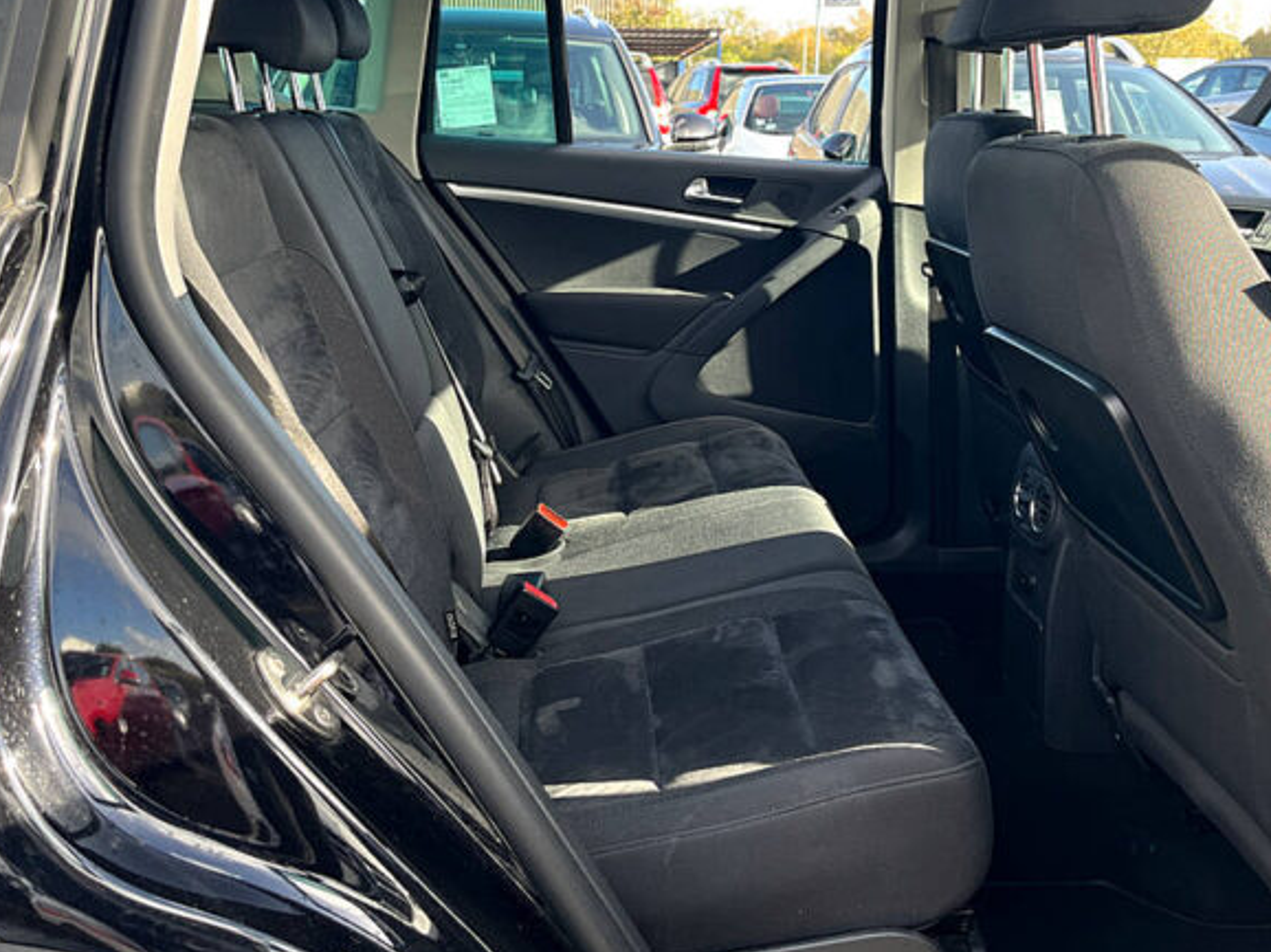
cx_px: 622
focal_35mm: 36
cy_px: 354
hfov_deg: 51.4
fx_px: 1321
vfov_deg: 39.4
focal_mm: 5.1
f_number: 1.6
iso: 50
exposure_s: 1/267
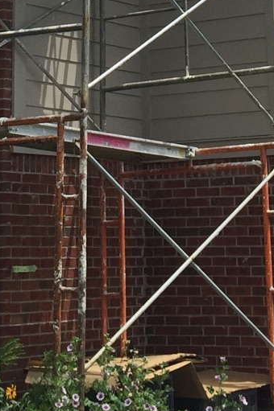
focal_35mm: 121
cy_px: -250
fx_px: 1383
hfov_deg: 11.3
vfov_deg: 15.3
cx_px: 139
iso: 32
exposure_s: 1/1883
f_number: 2.2
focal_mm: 4.15
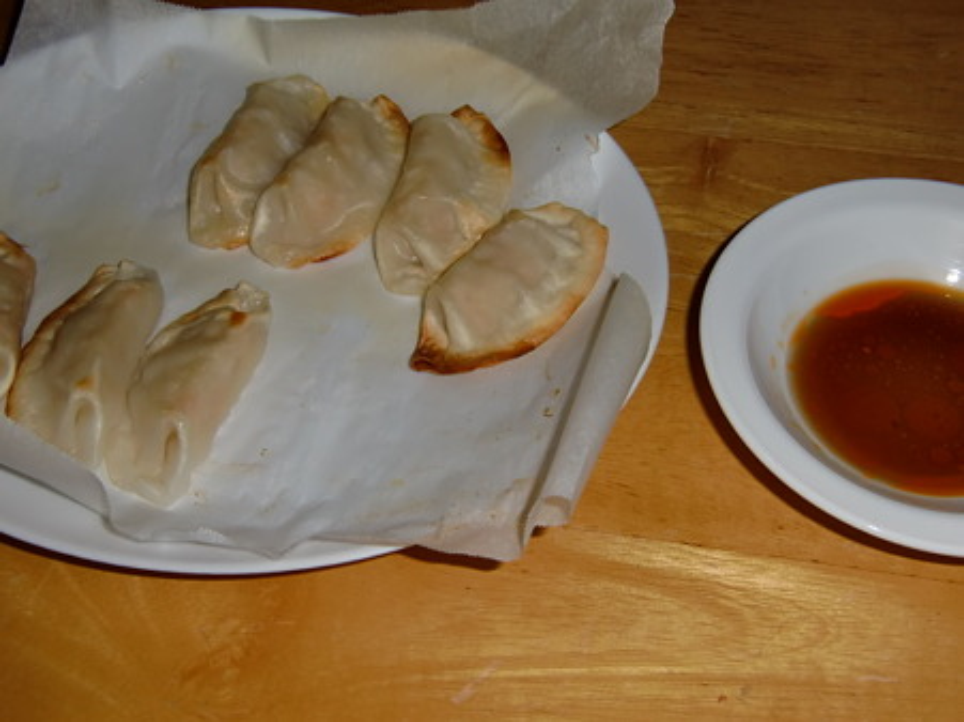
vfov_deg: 35.9
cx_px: 482
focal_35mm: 40
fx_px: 1114
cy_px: 361
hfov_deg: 46.8
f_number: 3.8
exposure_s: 1/25
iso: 64
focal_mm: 7.1
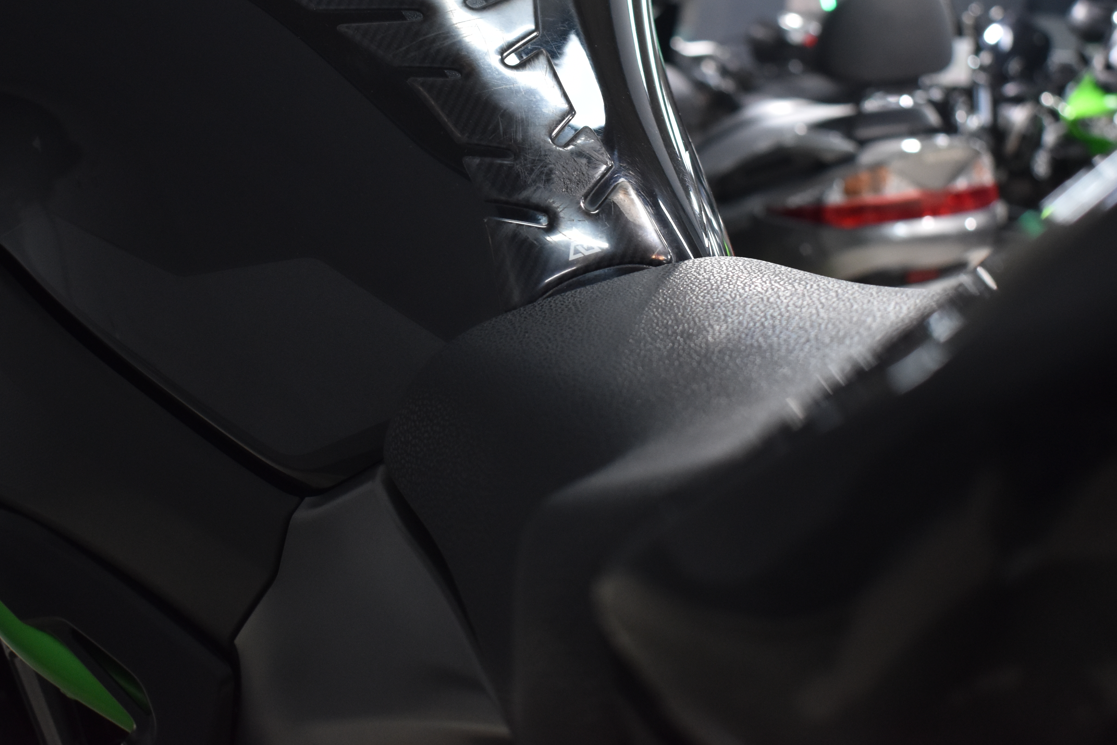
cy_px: 232
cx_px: 591
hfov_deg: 35.0
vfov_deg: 23.6
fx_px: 1769
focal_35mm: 57
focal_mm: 26
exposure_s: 1/50
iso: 800
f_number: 4
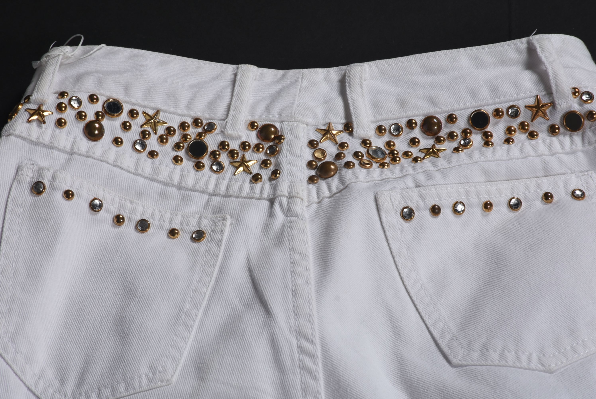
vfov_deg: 6.6
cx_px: 298
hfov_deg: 9.8
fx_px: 3479
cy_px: 200
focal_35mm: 210
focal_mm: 140
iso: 200
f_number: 14
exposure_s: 1/125
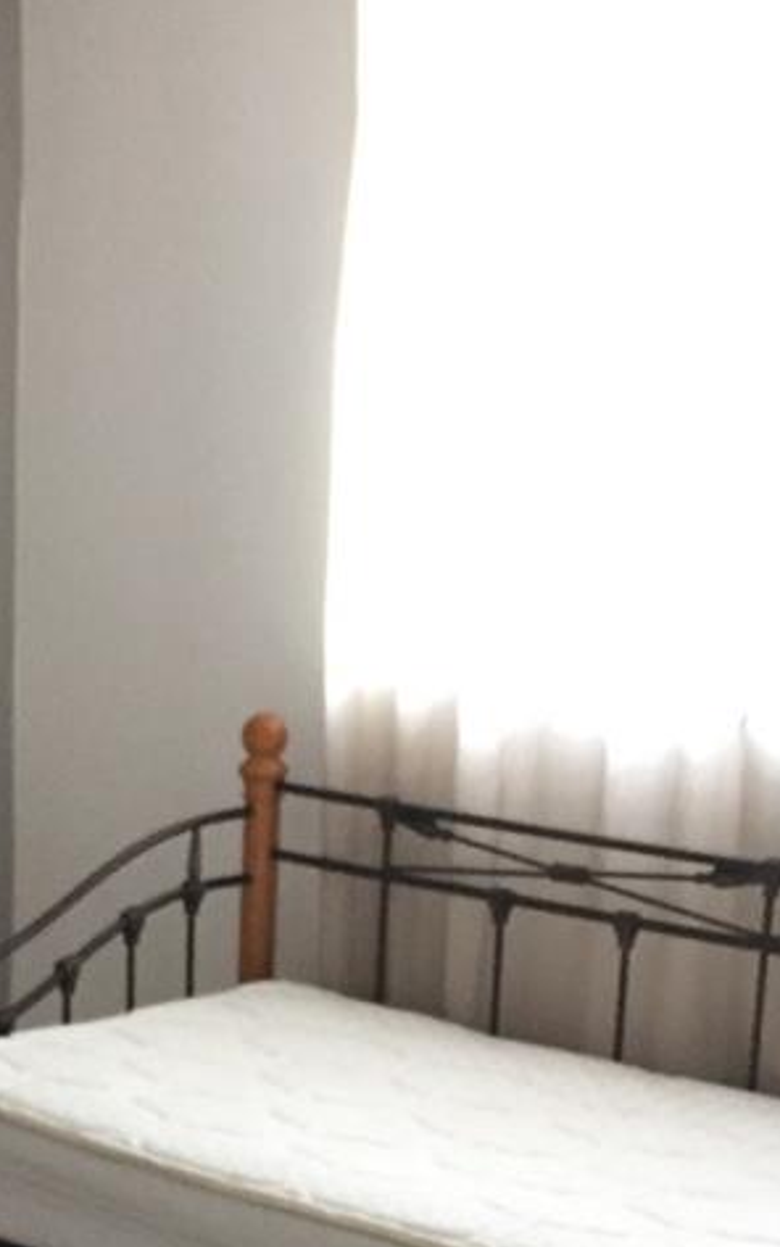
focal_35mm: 78
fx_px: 2651
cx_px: 37
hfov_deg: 16.5
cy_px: 1234
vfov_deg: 25.2
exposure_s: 1/30
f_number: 2.2
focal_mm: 4.15
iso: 200
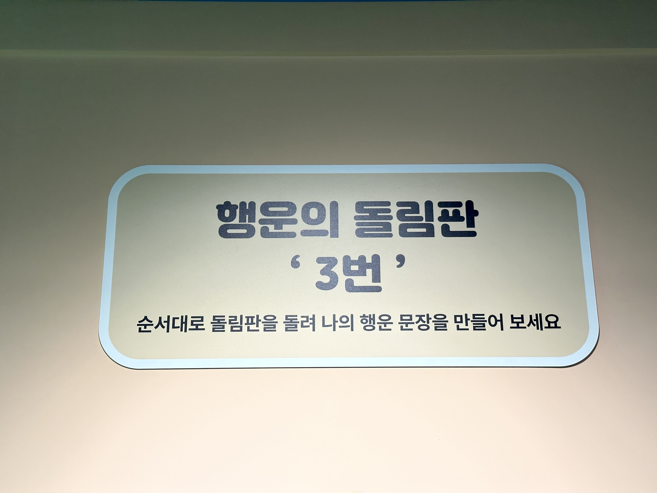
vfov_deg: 30.3
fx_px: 911
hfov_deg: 39.7
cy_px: 246
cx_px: 328
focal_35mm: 48
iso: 125
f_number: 1.78
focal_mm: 6.86
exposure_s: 1/120
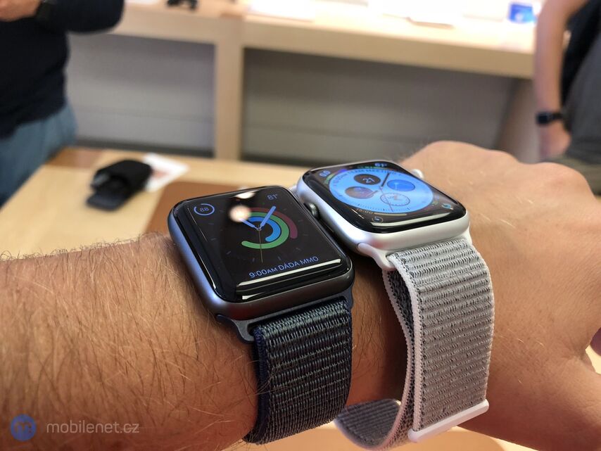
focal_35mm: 28
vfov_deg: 49.8
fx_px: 486
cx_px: 300
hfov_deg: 63.4
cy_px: 226
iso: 40
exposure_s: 1/20
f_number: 1.8
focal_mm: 4
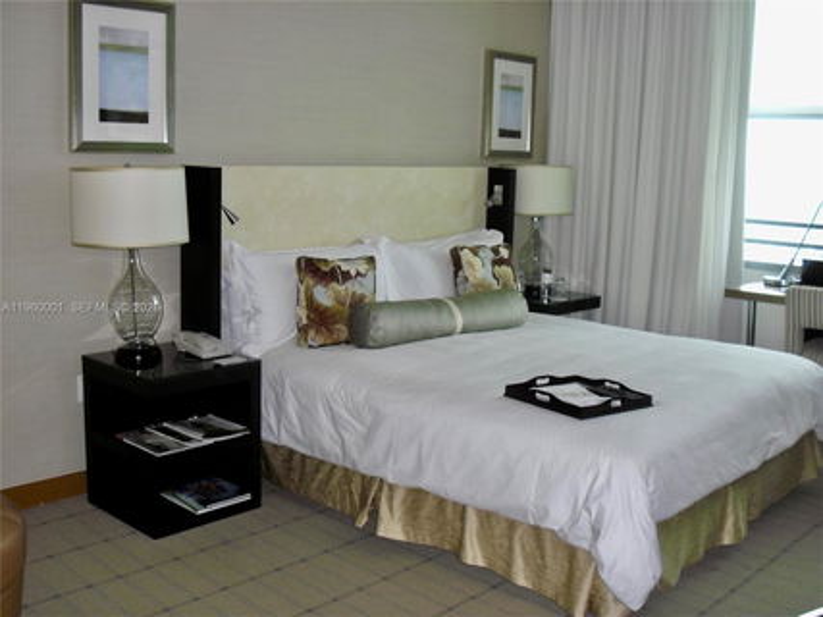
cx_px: 412
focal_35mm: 38
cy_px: 308
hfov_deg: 49.0
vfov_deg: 37.7
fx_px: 903
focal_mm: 6.2
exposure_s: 1/100
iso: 200
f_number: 2.8
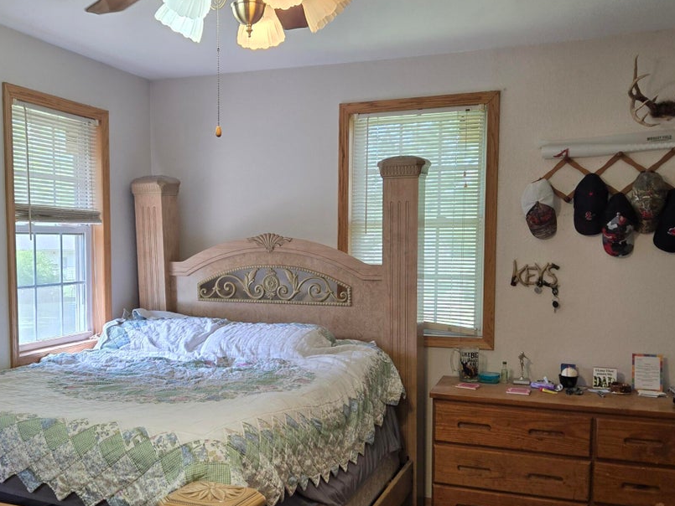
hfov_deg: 47.3
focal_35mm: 39
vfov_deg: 36.6
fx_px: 761
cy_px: 324
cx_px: 239
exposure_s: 1/120
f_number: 1.8
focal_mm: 5.4
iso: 80
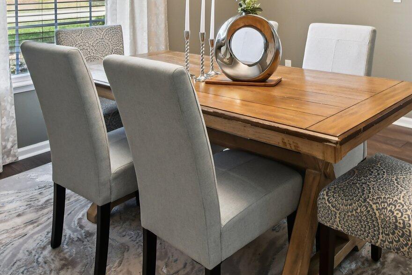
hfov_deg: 53.5
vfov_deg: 33.6
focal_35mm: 35
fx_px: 400
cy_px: -18
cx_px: 270
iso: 400
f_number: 8
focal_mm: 10
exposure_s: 1/10
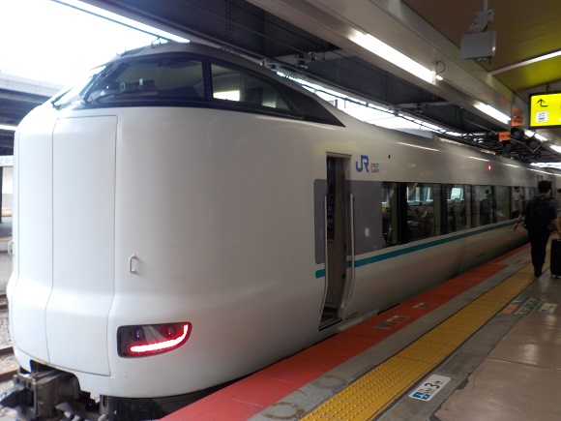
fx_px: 486
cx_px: 280
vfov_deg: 46.8
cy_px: 210
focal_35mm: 30
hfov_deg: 60.0
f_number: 3.3
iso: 125
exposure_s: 1/50
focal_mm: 4.1
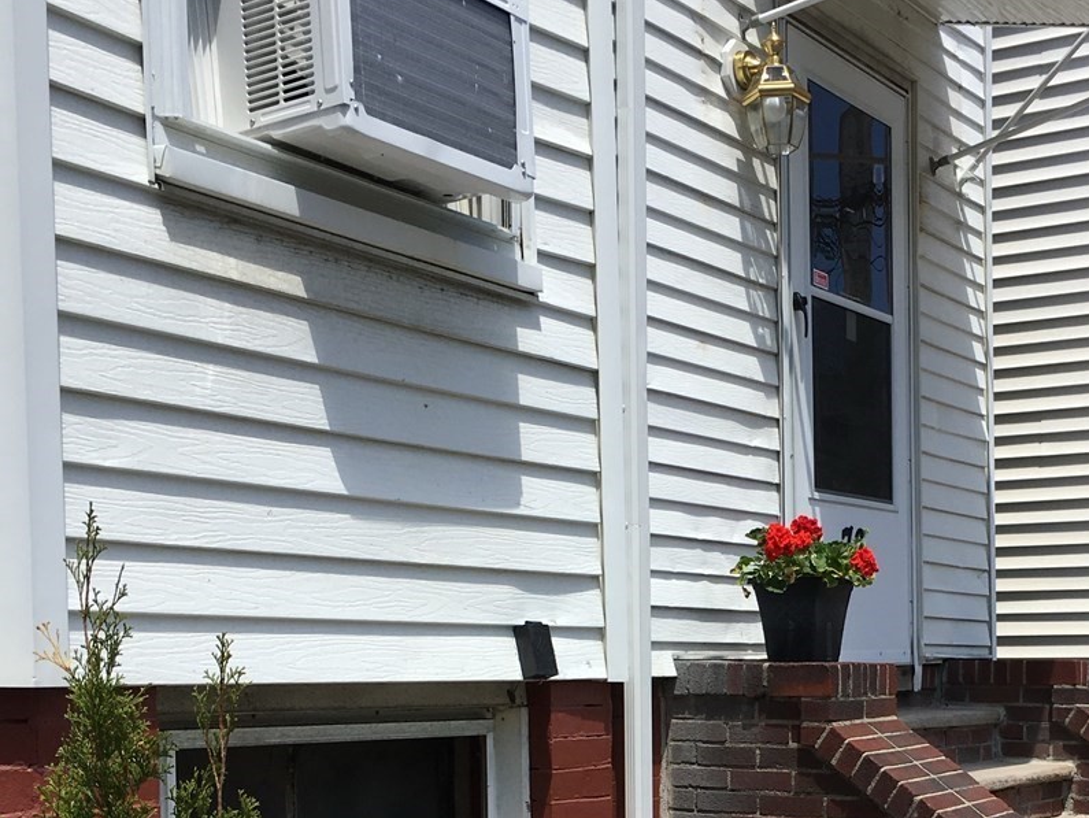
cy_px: 741
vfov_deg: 25.3
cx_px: 778
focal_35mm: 56
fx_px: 1763
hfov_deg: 33.8
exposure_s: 1/1350
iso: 25
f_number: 2.2
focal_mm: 4.15
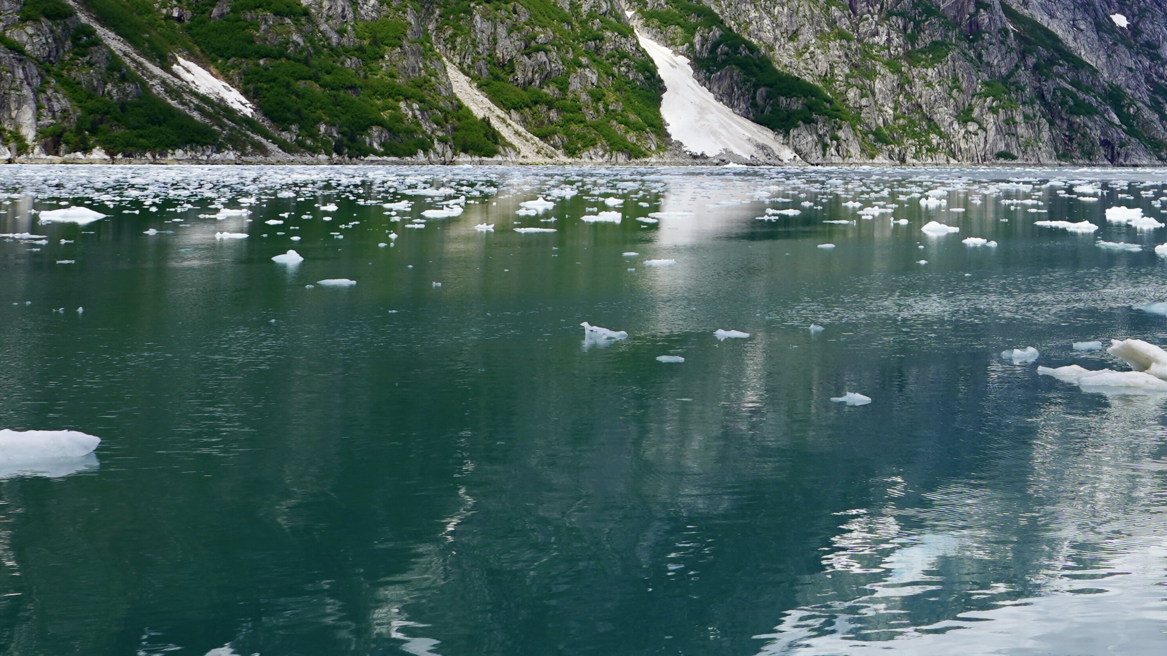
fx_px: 2290
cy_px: -22
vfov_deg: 16.0
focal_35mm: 74
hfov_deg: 27.9
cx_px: 976
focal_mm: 35
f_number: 10
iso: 100
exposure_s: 1/320
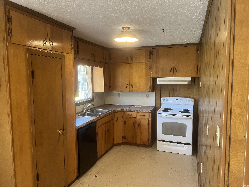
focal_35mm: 26
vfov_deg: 53.1
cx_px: 124
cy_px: 94
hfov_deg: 67.3
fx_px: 187
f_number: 1.5
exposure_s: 1/60
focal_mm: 5.7
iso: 100
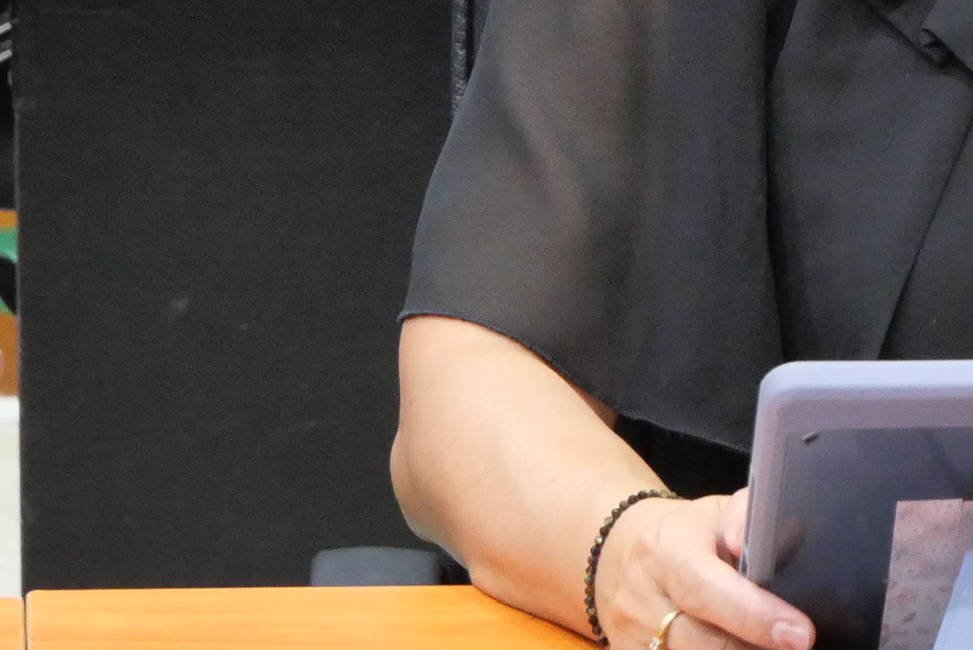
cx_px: 995
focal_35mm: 327
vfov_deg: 4.2
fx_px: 8843
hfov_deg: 6.3
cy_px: -355
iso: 3200
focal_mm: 50
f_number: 5.6
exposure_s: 1/30
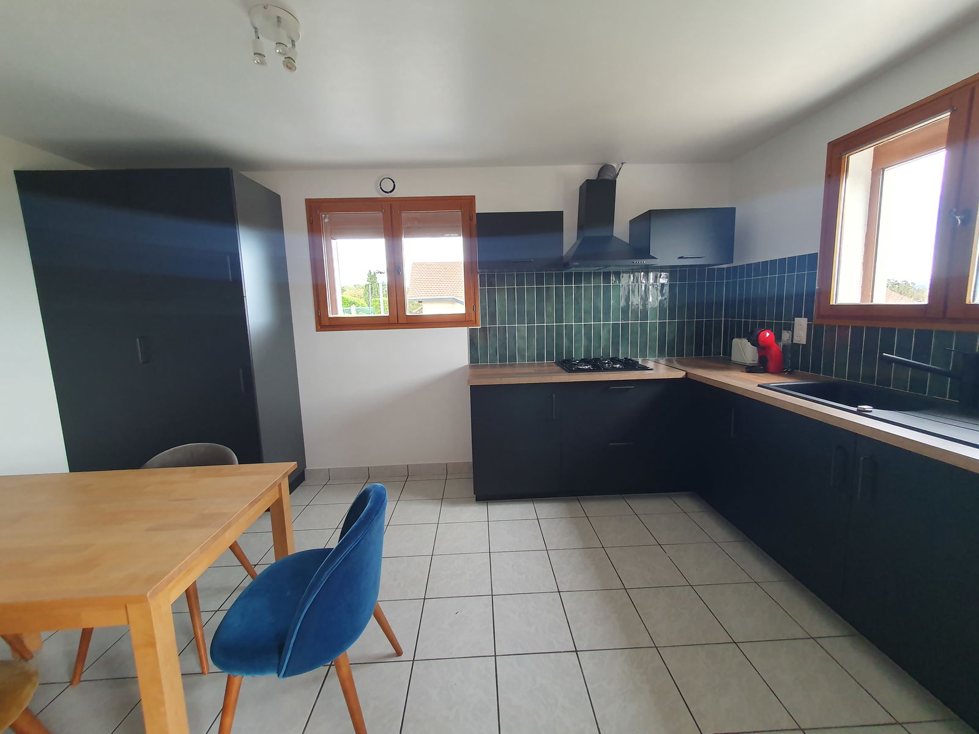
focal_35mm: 13
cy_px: 367
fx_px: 368
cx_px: 490
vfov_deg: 89.9
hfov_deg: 106.2
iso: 200
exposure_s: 1/60
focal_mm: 1.8
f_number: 2.2
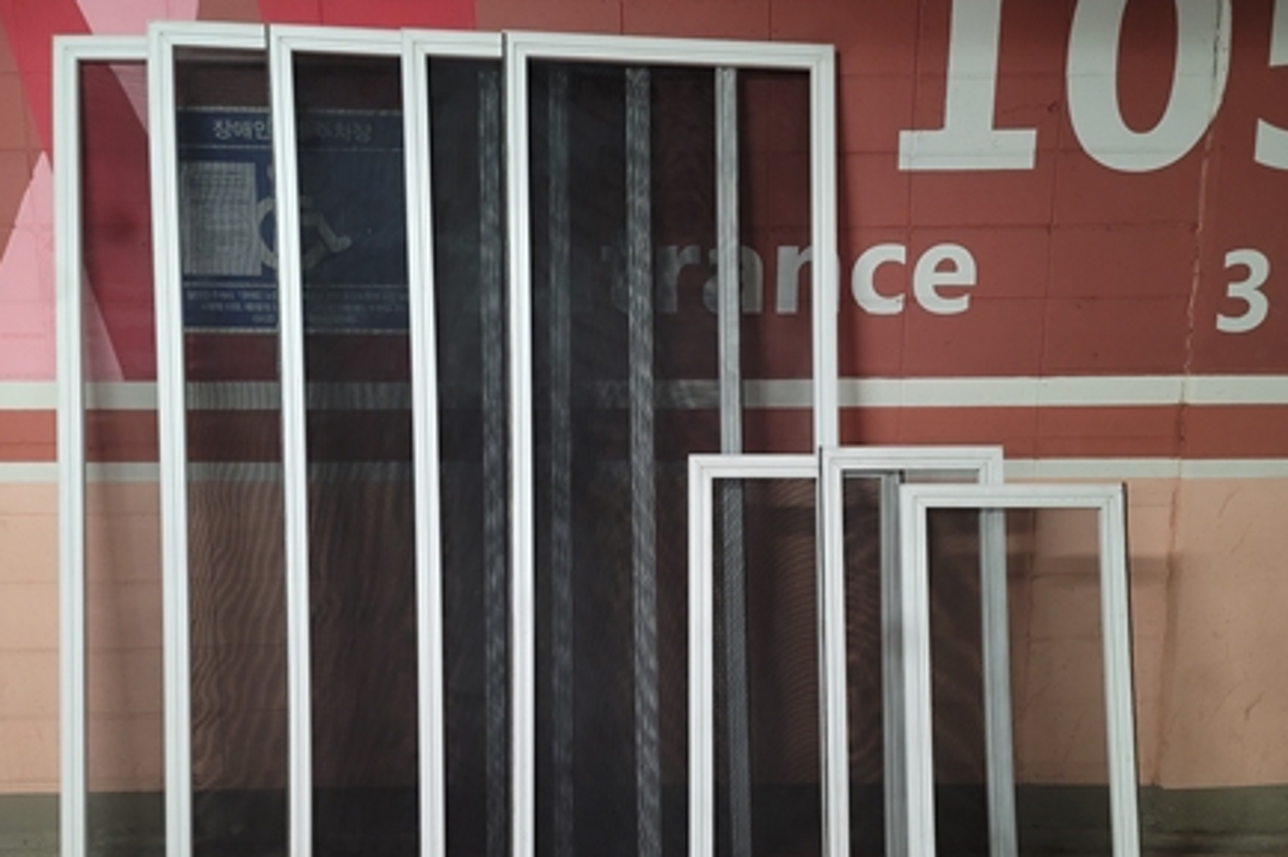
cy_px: 480
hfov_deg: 67.4
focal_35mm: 27
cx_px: 629
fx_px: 966
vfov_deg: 47.8
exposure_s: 1/30
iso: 640
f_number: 1.8
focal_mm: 7
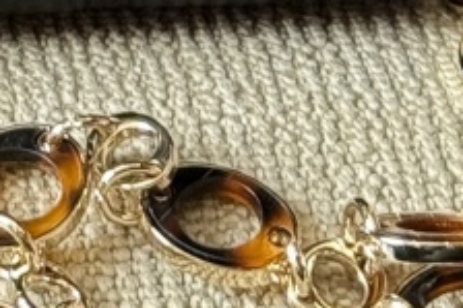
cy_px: -1058
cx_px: -325
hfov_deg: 6.3
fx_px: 4125
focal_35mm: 321
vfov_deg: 3.9
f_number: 1.78
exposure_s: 1/60
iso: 200
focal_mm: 6.76
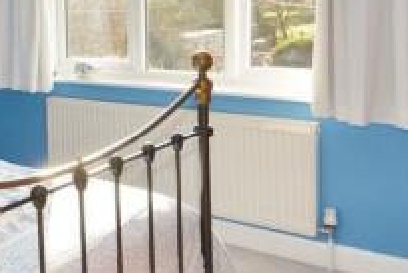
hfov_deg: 33.0
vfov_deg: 27.2
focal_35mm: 48
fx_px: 544
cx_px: -93
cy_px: 31
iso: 200
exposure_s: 1/125
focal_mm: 10
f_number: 5.6
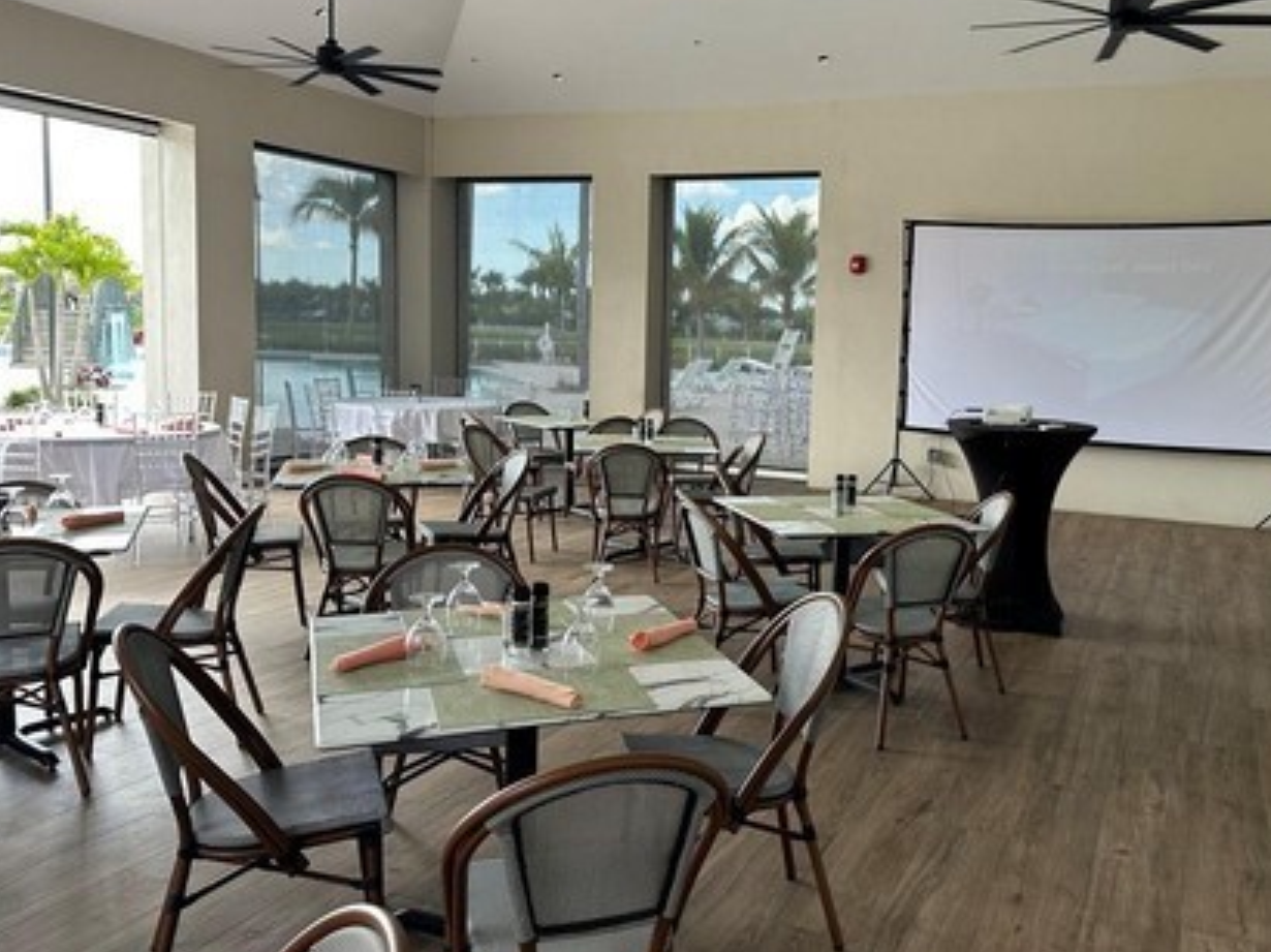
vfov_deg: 46.7
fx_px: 1101
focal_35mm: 30
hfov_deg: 59.8
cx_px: 719
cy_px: 447
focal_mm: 6.86
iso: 64
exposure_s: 1/134
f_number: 1.78
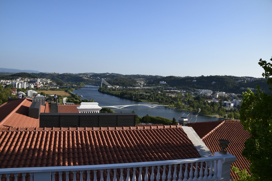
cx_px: 136
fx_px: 204
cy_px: 90
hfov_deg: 67.4
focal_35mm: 27
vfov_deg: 47.9
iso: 400
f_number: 11
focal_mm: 18
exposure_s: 1/400
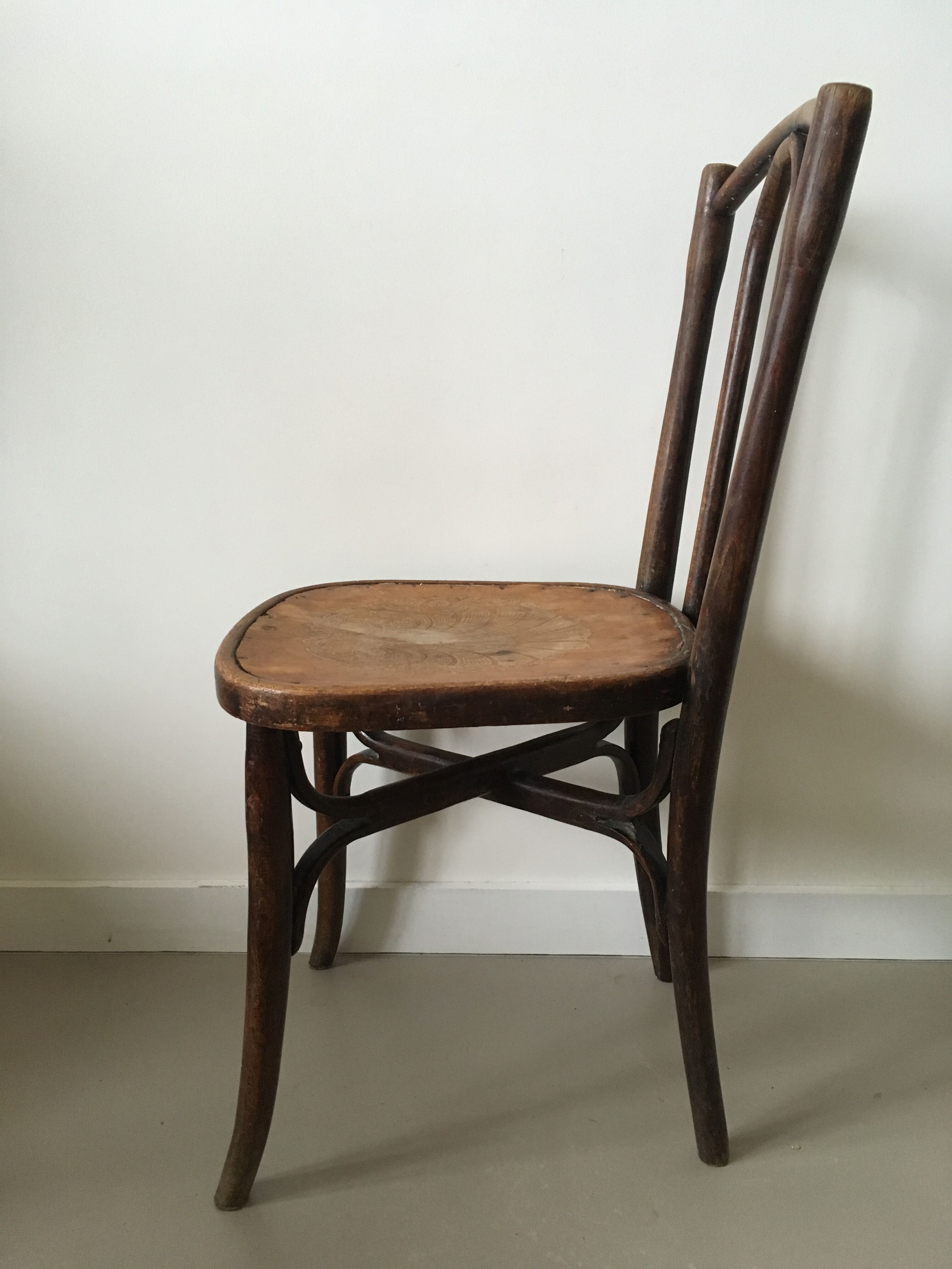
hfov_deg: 48.2
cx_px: 476
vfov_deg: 61.7
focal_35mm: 29
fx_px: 1063
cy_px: 634
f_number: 2.2
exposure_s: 1/25
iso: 200
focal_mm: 4.15
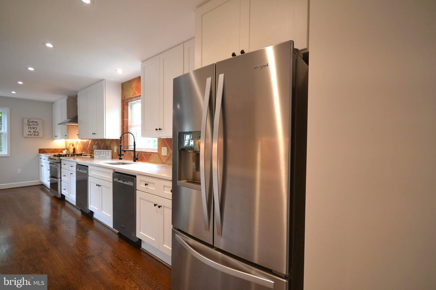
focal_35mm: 15
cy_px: 145
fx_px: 182
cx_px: 218
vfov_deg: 77.3
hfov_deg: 100.4
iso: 640
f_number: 4
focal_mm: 10
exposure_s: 1/60
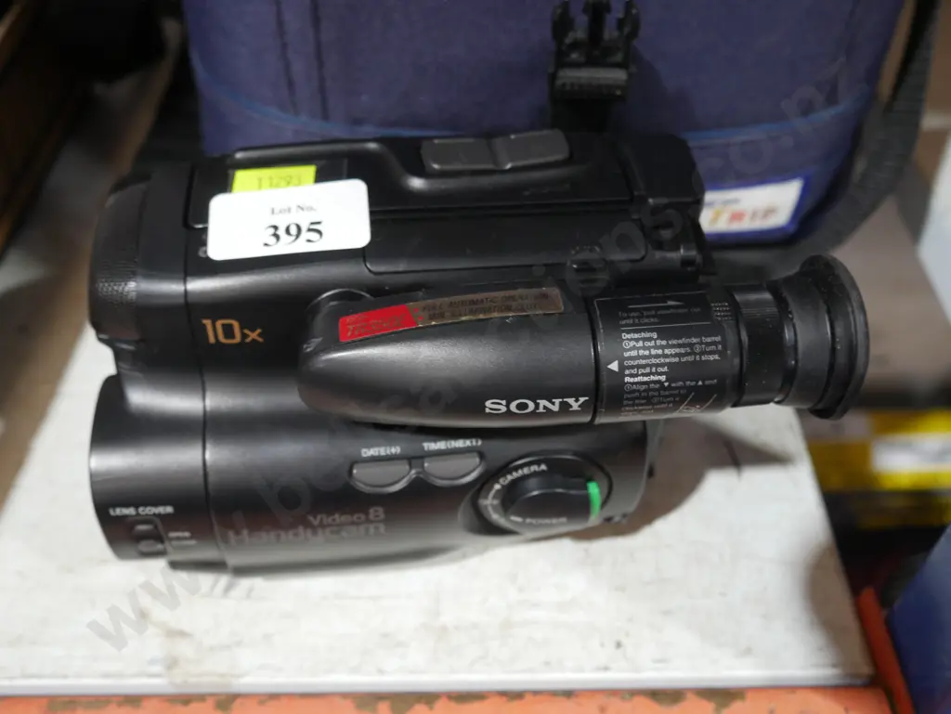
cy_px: 357
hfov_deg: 49.0
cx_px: 476
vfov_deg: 37.8
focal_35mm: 38
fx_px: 1044
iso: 1000
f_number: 4.1
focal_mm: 19
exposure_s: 1/60
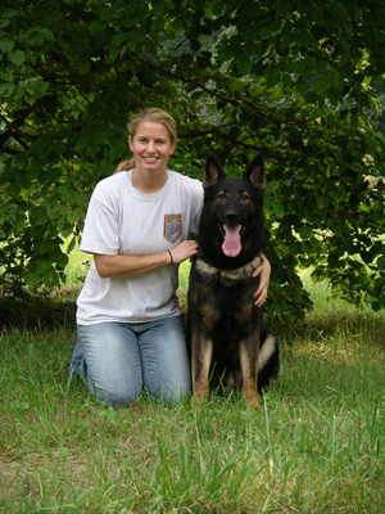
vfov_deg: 14.7
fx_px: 1987
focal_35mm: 134
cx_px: 192
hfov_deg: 11.1
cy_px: 257
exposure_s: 1/151
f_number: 4.2
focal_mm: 27.8
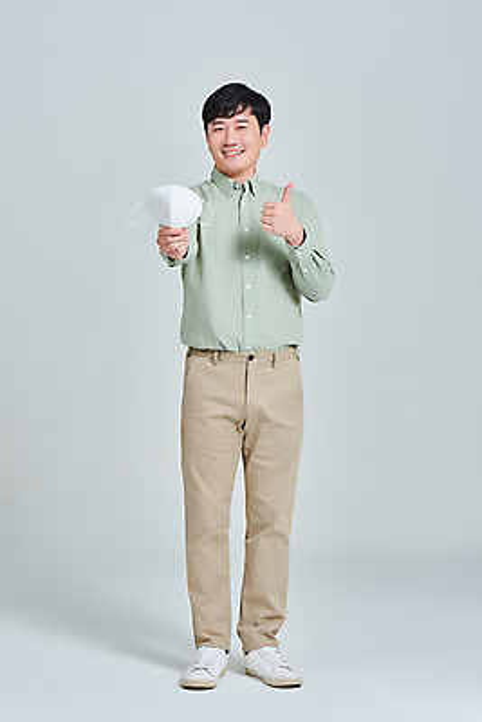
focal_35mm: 82
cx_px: 241
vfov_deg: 24.8
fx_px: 1645
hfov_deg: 16.7
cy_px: 361
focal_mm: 82
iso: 100
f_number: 14
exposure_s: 1/125
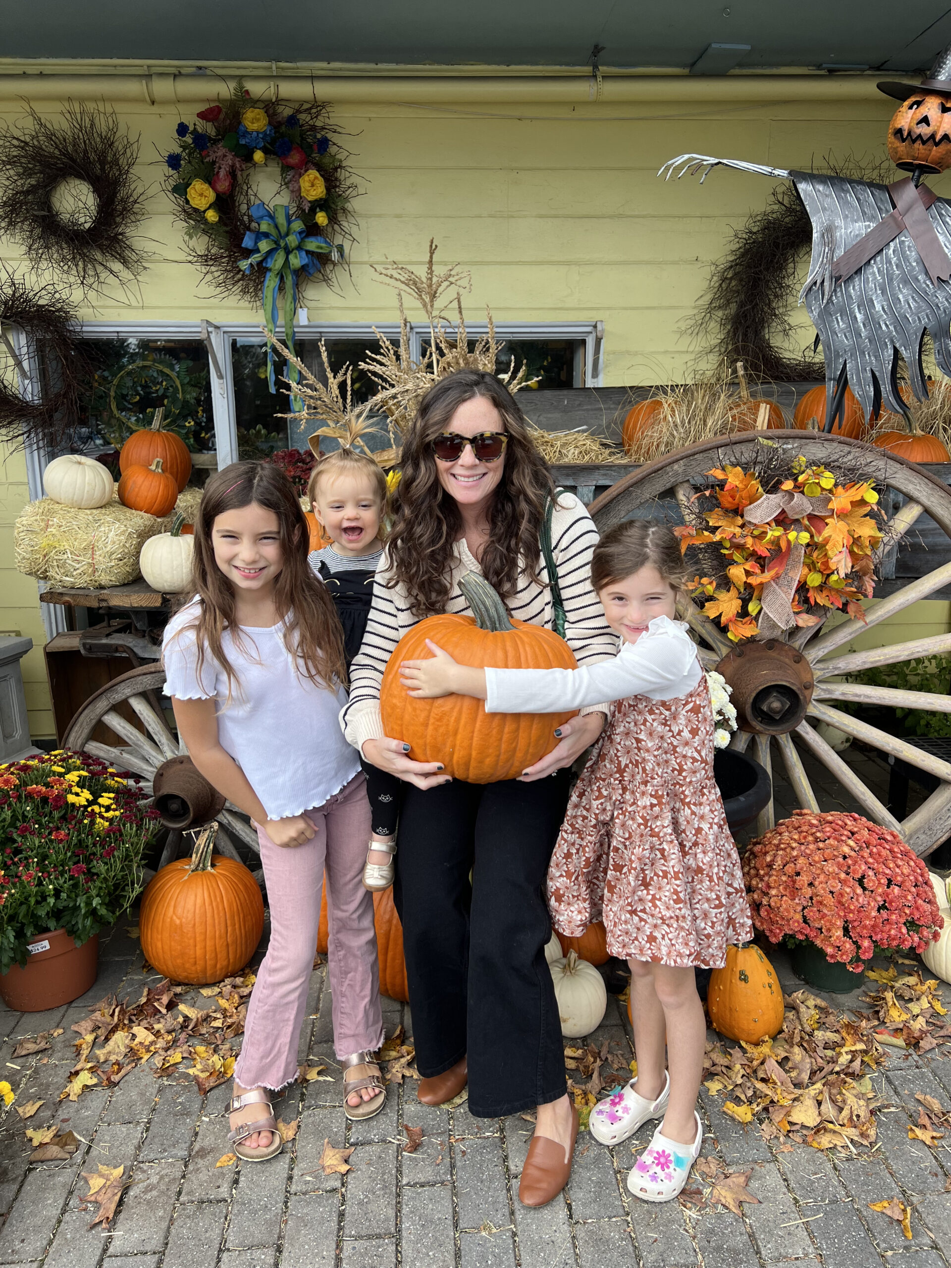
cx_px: 476
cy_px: 634
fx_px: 952
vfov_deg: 67.3
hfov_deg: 53.1
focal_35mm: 26
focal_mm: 5.7
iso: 50
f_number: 1.5
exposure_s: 1/1048
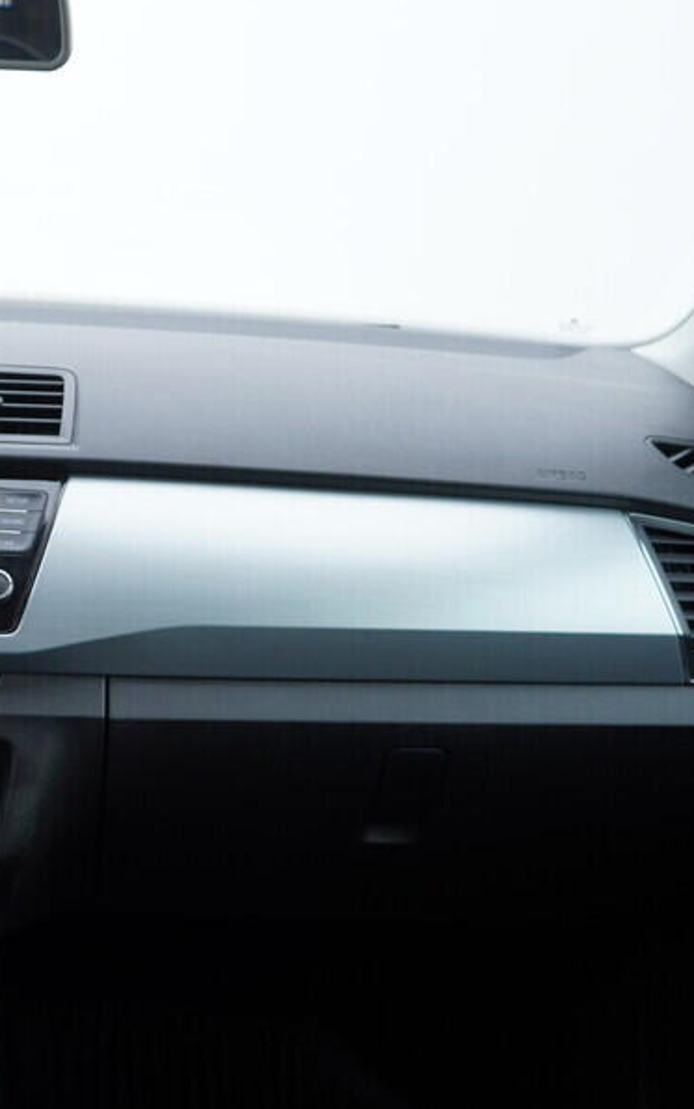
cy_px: 535
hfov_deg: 19.1
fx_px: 1905
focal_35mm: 63
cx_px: -218
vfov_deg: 32.5
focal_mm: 24
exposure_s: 1/40
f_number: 2.8
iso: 125
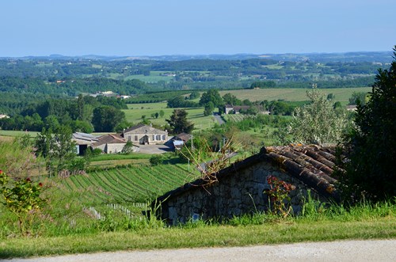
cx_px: 198
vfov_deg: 11.4
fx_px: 1317
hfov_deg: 17.1
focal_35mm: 120
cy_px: 131
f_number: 11
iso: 100
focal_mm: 80
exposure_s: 1/160
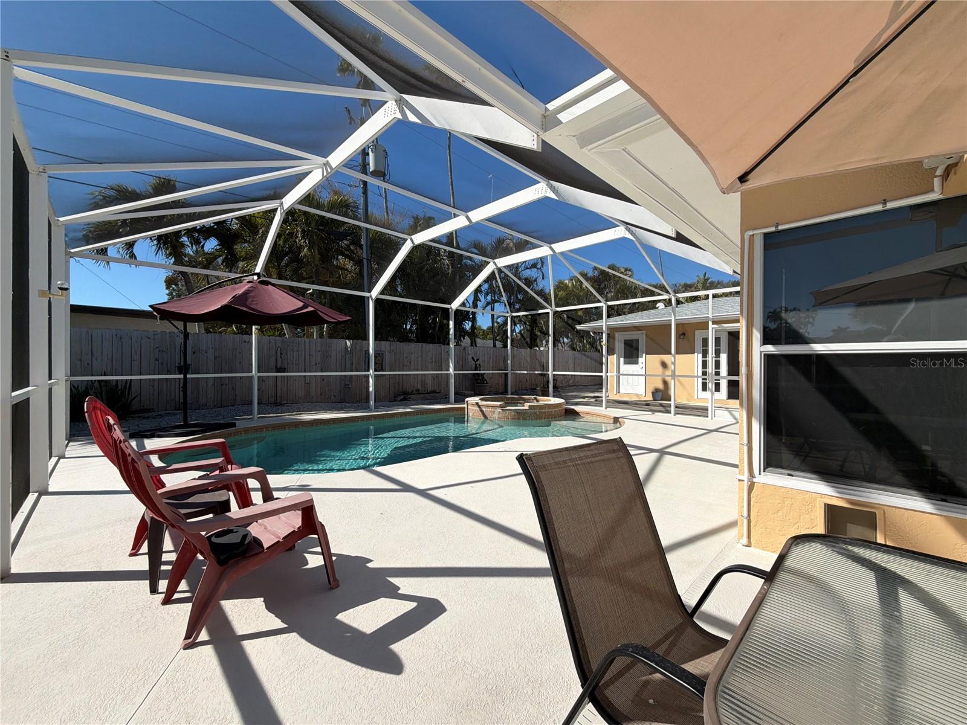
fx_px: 391
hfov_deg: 102.1
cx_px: 484
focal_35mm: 14
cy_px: 362
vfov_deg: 85.7
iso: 20
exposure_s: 1/809
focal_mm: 2.22
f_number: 2.2
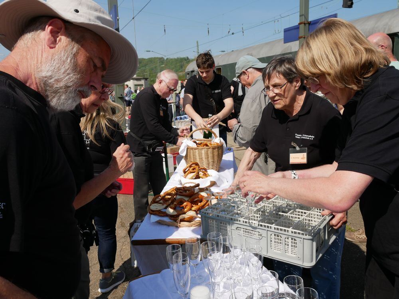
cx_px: 200
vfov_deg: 46.8
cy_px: 150
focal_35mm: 30
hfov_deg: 60.0
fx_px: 346
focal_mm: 15
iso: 200
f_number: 7.1
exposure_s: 1/640
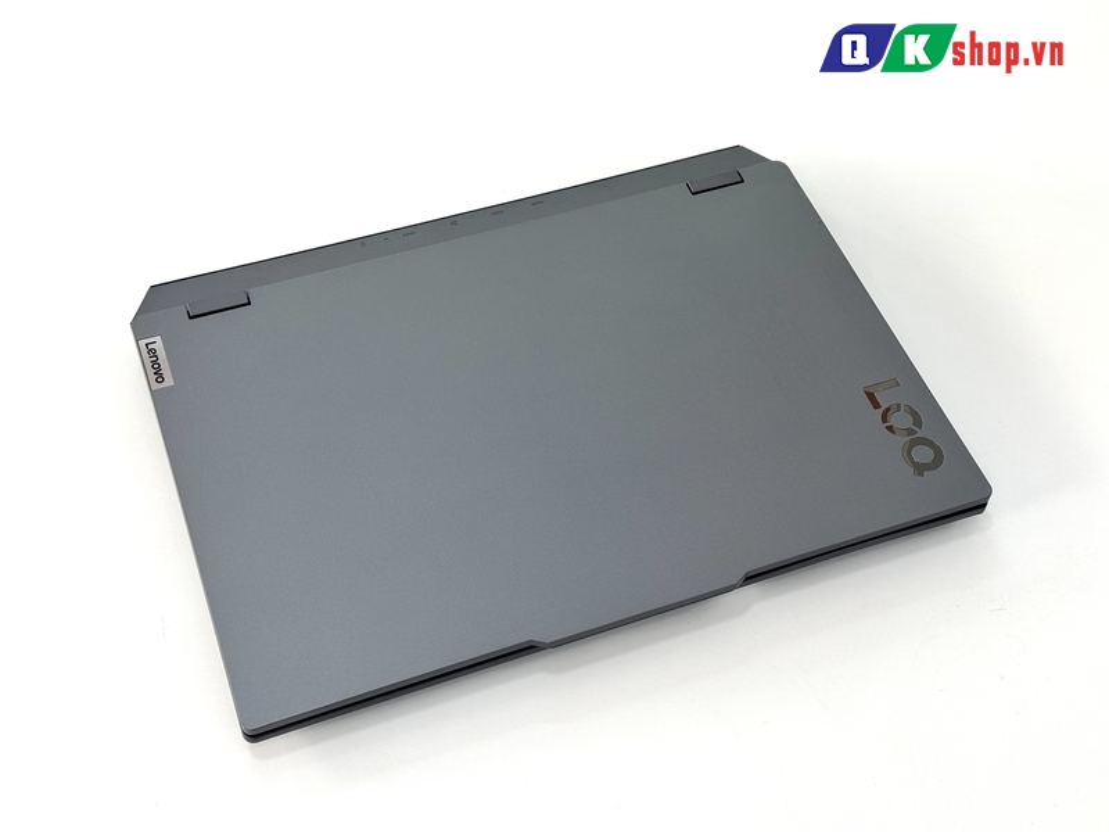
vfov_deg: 30.3
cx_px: 554
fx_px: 1538
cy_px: 416
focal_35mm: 48
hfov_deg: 39.7
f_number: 1.78
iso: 50
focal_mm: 6.76
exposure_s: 1/147
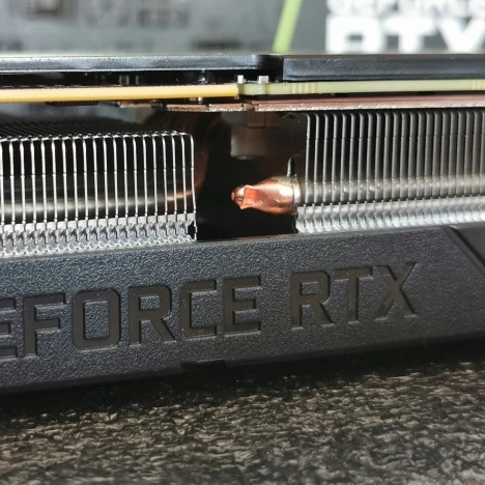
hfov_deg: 27.6
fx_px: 983
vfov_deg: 27.7
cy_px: 196
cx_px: 165
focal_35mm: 62
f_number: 1.6
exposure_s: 1/50
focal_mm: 5.56
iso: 125
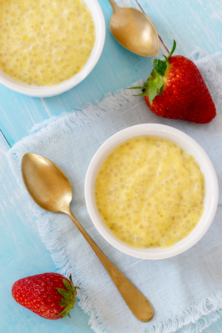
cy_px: 166
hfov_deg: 16.6
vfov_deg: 24.6
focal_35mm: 82
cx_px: 111
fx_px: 763
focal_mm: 55
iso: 100
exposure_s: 1/25
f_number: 6.3
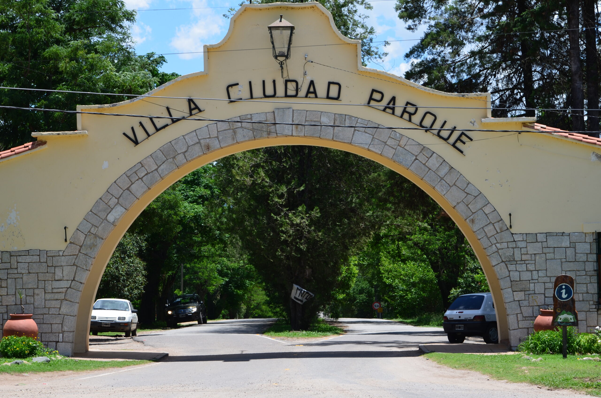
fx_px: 1699
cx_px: 300
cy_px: 199
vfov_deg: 13.4
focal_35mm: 102
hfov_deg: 20.1
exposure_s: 1/125
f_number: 11
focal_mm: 68
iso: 110
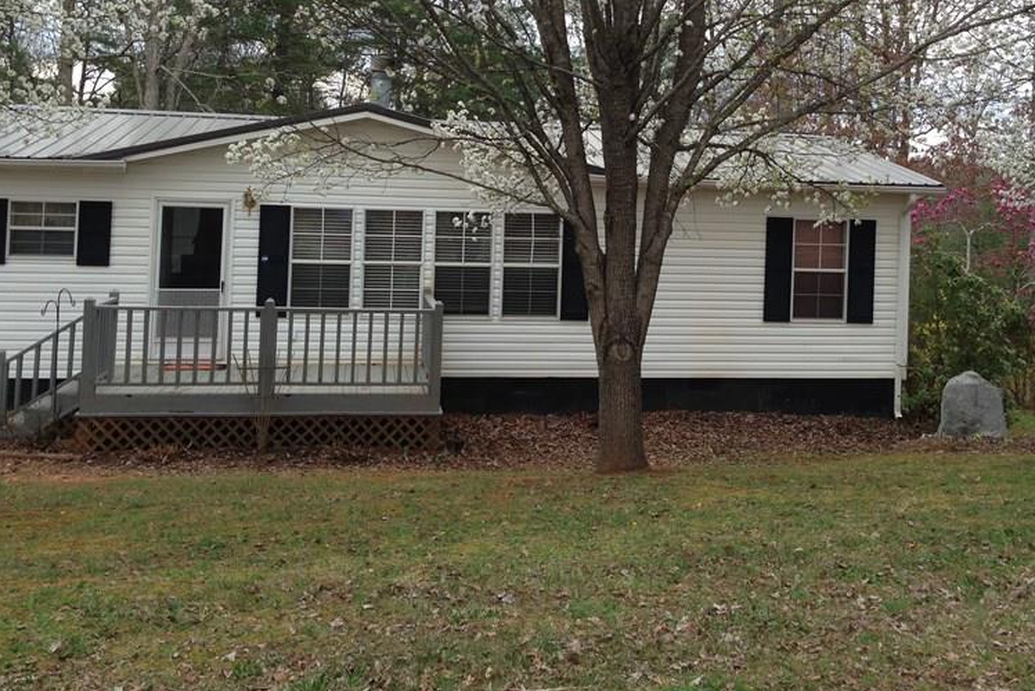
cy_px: 166
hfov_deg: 41.8
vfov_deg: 28.2
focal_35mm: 47
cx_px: 592
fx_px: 1351
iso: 50
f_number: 2.4
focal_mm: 4.12
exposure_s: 1/559
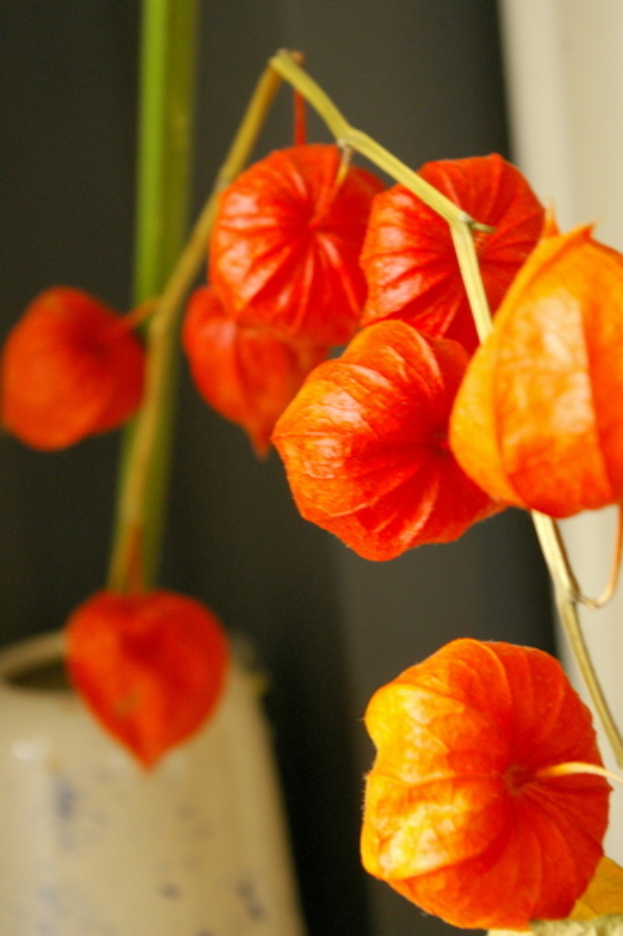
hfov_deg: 20.1
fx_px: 1754
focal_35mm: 68
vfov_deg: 29.9
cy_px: 468
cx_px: 312
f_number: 7.1
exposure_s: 1/6
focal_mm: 45
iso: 800
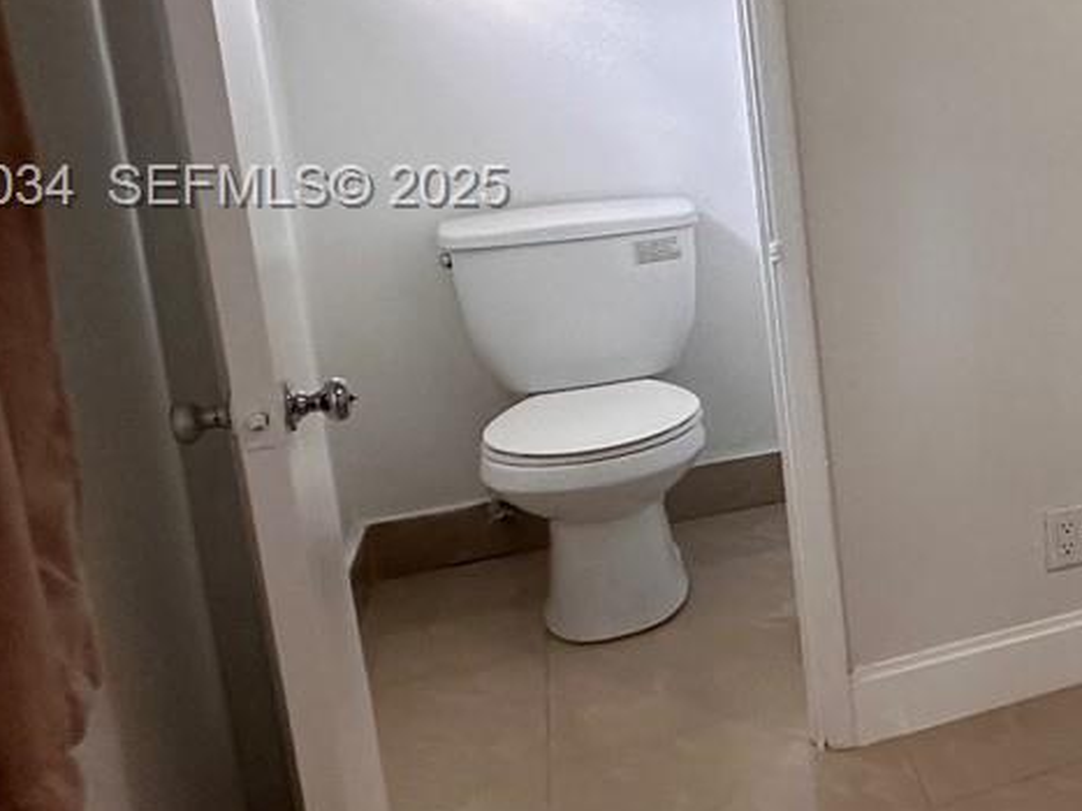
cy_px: 190
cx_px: 1640
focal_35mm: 48
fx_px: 1500
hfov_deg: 27.1
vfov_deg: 29.7
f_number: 2.2
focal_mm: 2.22
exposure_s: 1/60
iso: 160
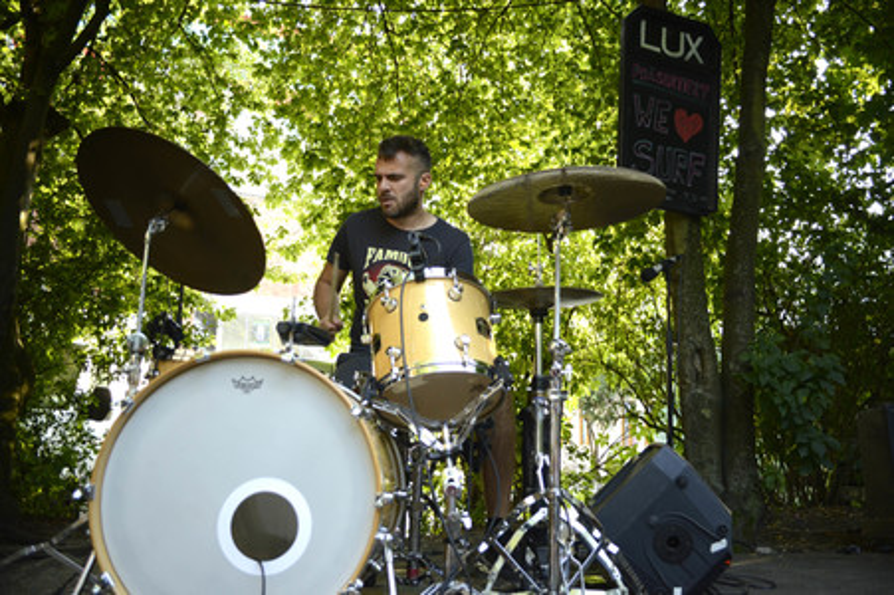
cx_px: 447
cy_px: 298
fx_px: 869
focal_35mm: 35
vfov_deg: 37.8
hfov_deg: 54.5
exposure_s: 1/250
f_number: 5
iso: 1600
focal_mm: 35
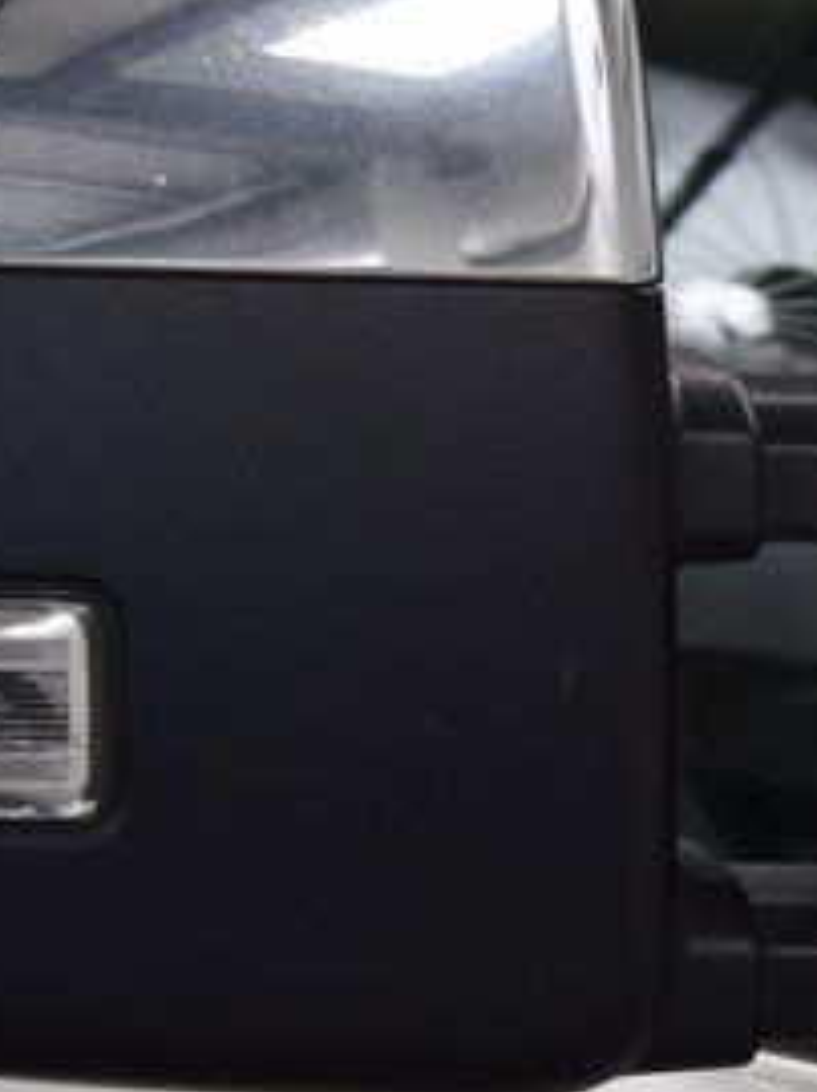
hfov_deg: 8.3
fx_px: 5610
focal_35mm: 178
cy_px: 564
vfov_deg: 11.1
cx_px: 554
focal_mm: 52
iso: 1400
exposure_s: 1/60
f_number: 8
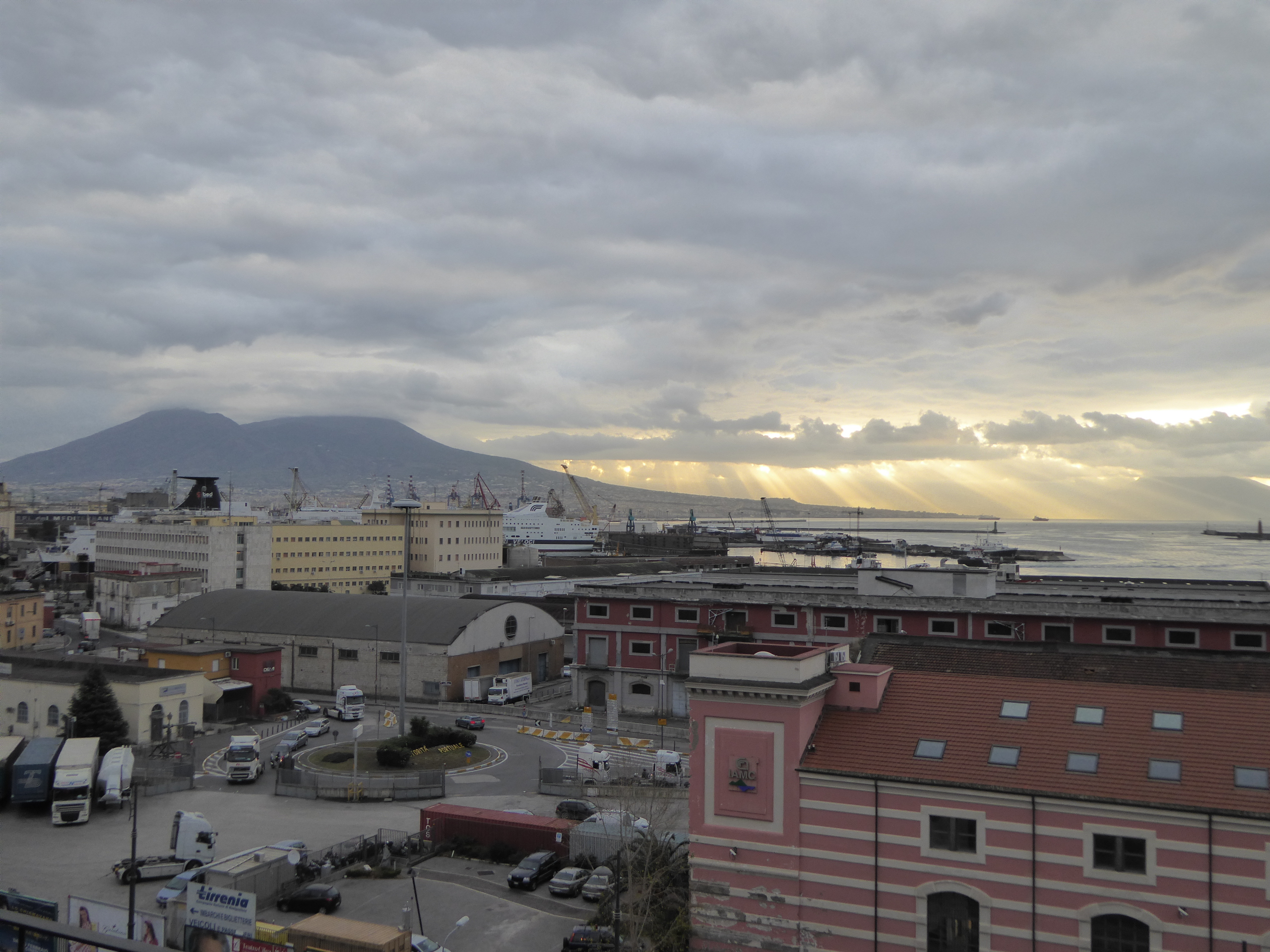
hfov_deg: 54.0
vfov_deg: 41.8
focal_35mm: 34
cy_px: 476
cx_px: 635
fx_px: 1247
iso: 200
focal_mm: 5.8
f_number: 3.6
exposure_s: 1/125
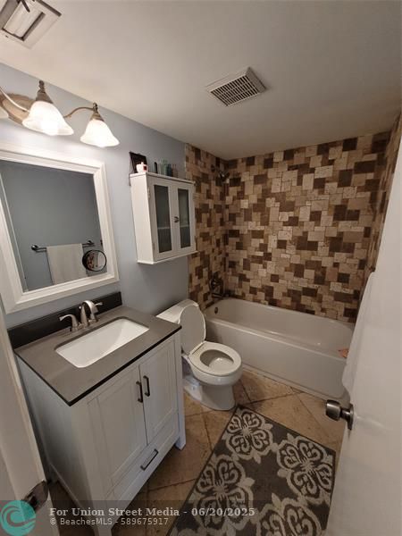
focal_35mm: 13
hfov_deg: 89.9
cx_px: 201
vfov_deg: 106.2
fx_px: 201
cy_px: 268
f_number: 2.2
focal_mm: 1.74
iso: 320
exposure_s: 1/60
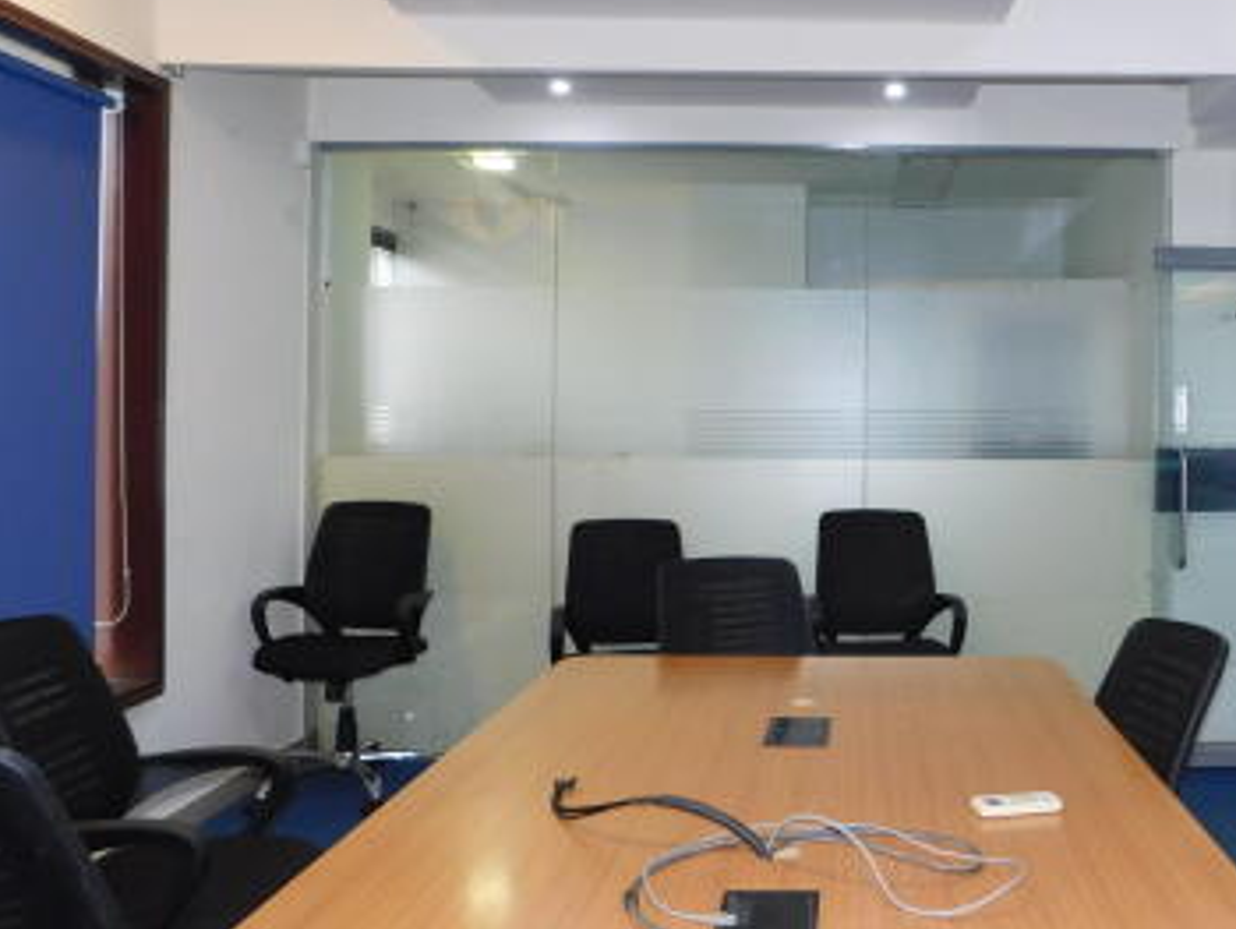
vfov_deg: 40.7
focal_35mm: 35
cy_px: 424
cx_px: 878
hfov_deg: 51.1
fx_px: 1251
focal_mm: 4
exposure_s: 1/30
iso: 200
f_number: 3
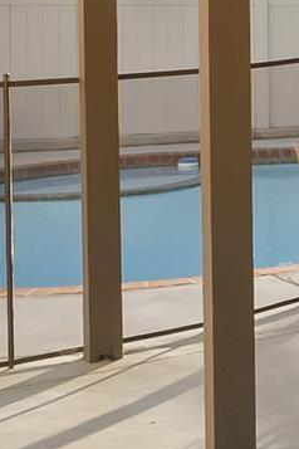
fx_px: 1395
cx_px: 824
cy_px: -64
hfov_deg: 9.9
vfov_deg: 17.5
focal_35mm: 112
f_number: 8
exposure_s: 1/400
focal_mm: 16
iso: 500
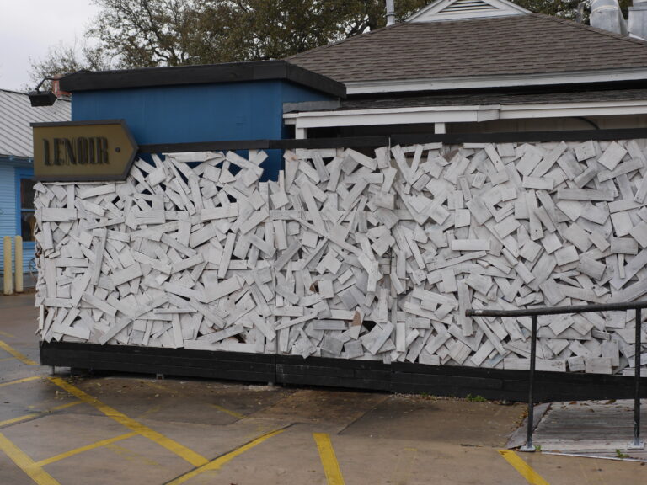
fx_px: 935
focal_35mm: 50
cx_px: 324
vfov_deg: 29.1
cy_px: 242
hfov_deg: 38.2
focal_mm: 25
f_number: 3.5
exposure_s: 1/640
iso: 200
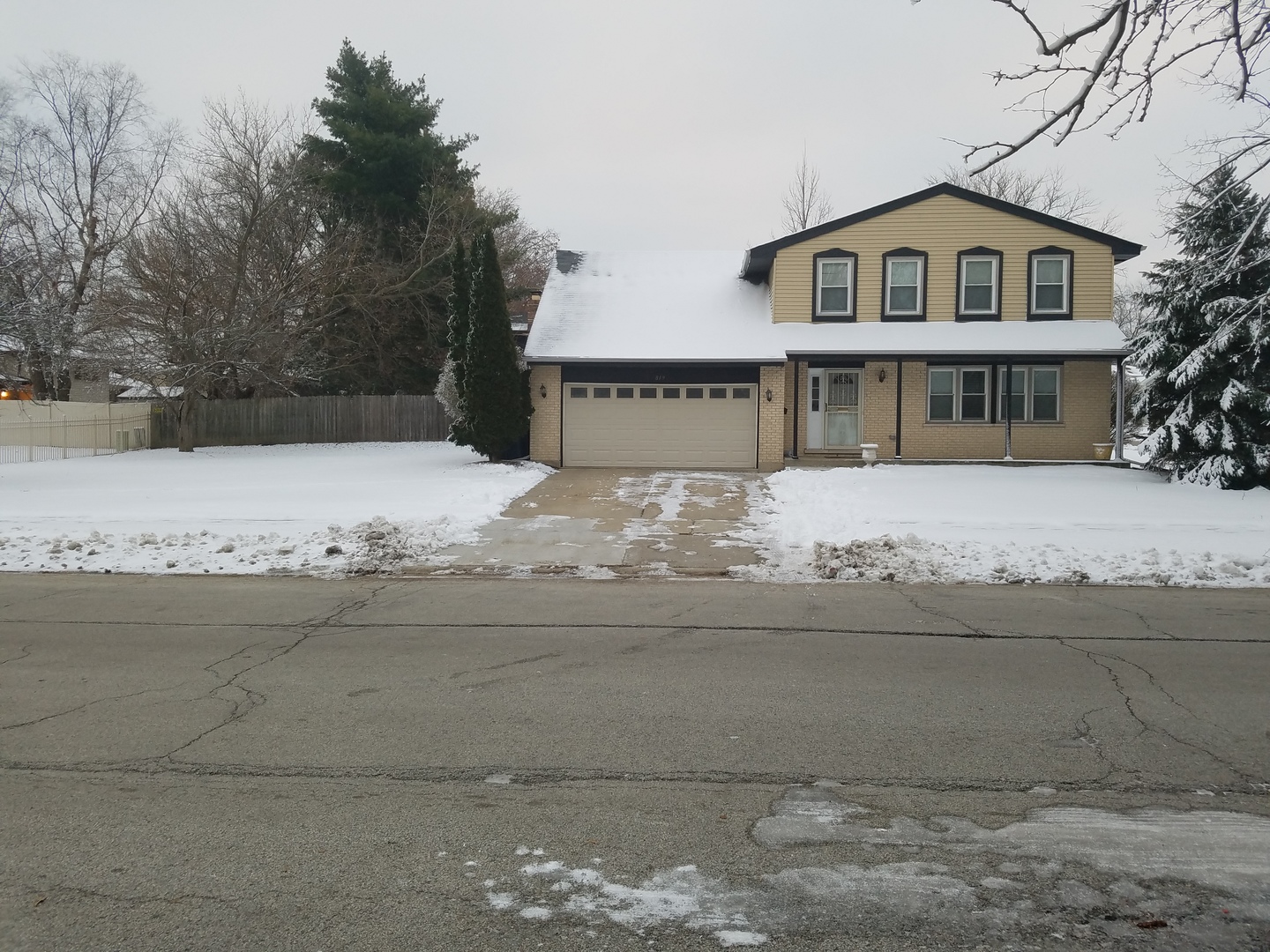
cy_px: 476
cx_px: 635
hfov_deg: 67.3
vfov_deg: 53.1
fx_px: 954
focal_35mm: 26
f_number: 1.7
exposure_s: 1/178
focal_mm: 4.2
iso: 50
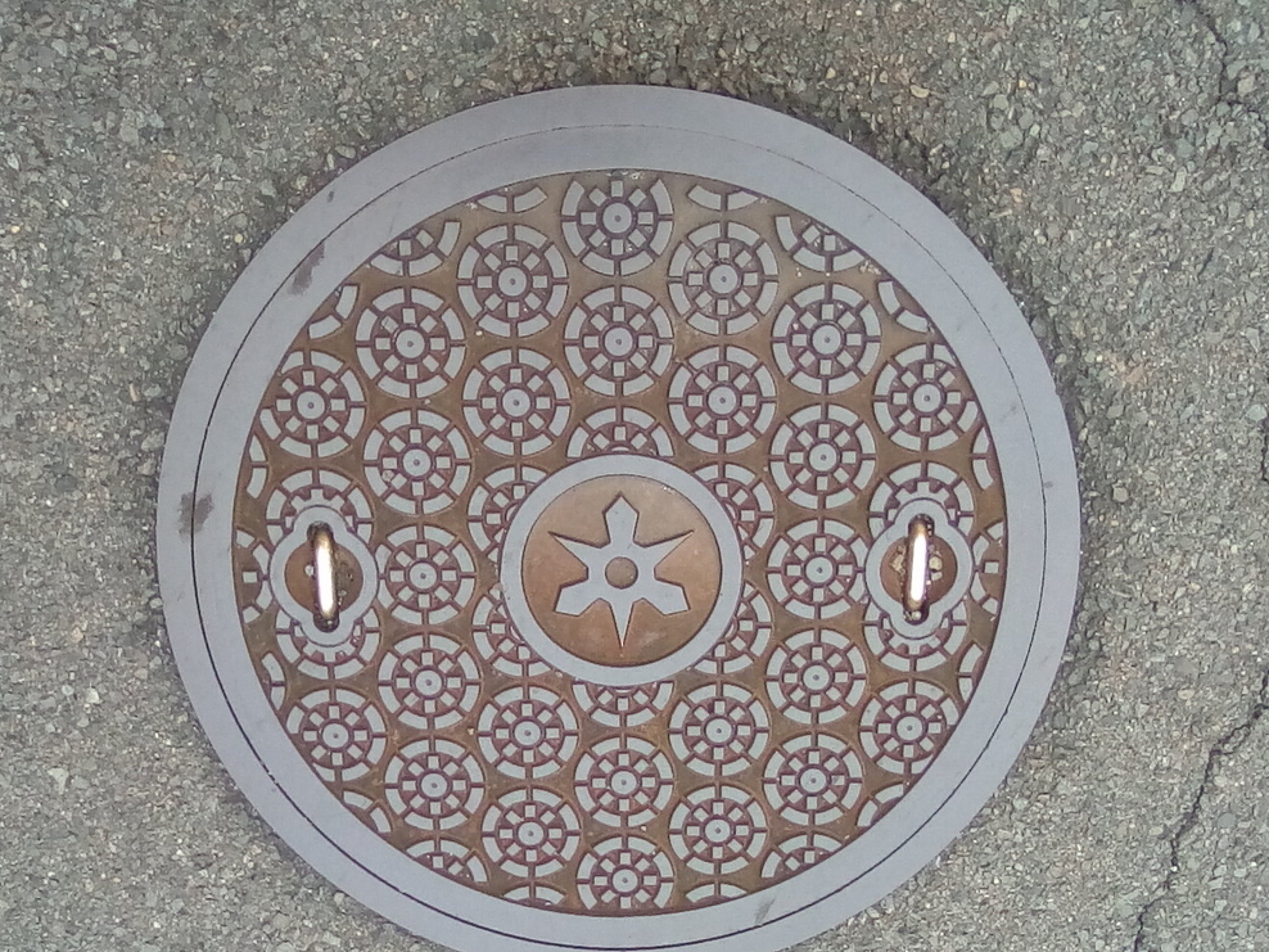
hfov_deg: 54.0
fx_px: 1246
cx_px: 640
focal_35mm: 34
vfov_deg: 41.7
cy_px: 542
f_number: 2.2
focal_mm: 2.27
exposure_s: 1/212
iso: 100
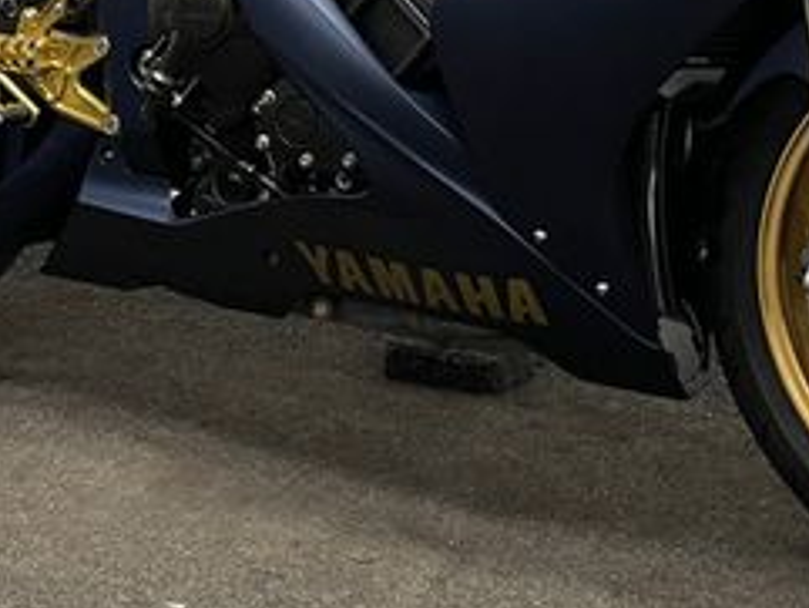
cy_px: -104
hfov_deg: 28.0
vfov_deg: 20.1
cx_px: 524
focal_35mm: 69
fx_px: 1613
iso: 100
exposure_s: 1/50
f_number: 1.6
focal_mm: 5.1
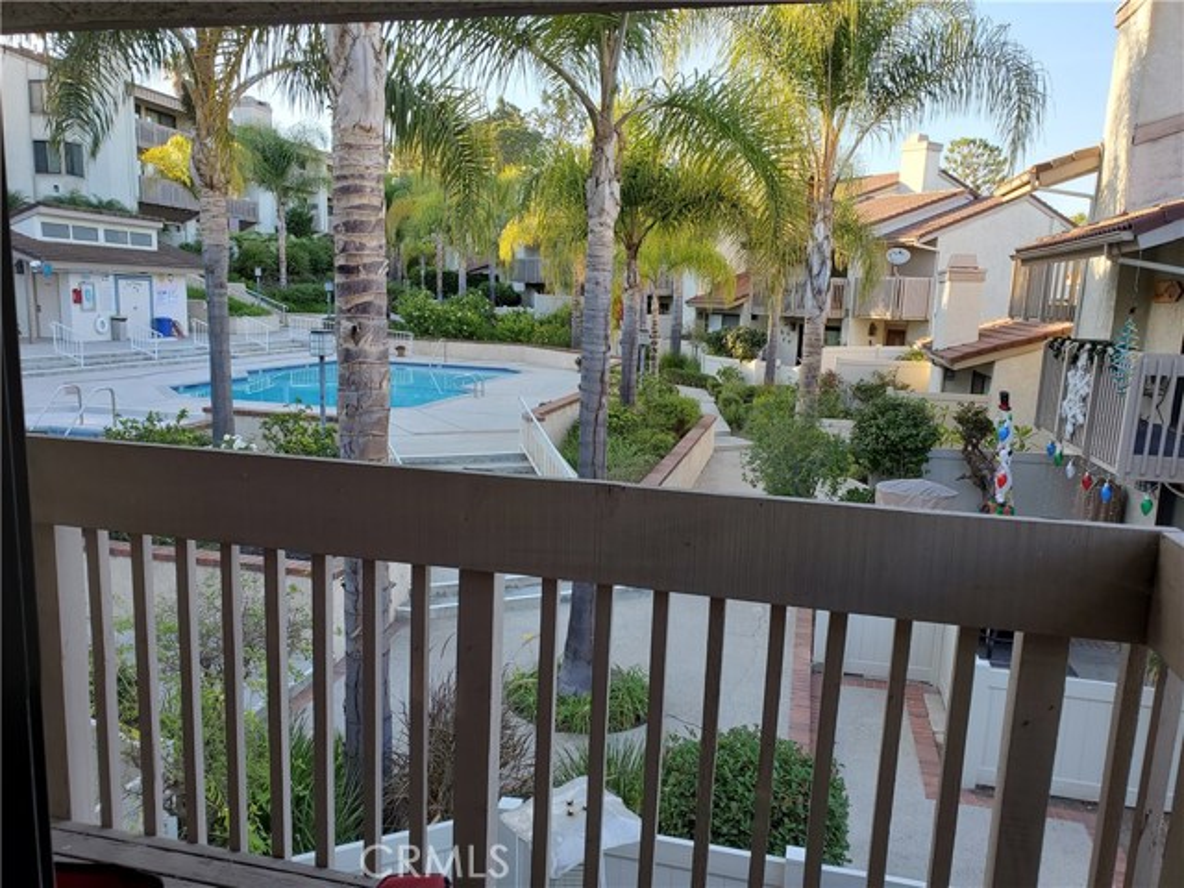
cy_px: 444
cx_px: 592
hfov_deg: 67.3
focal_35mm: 26
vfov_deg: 53.1
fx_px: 889
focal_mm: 4.3
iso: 50
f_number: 2.4
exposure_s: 1/198
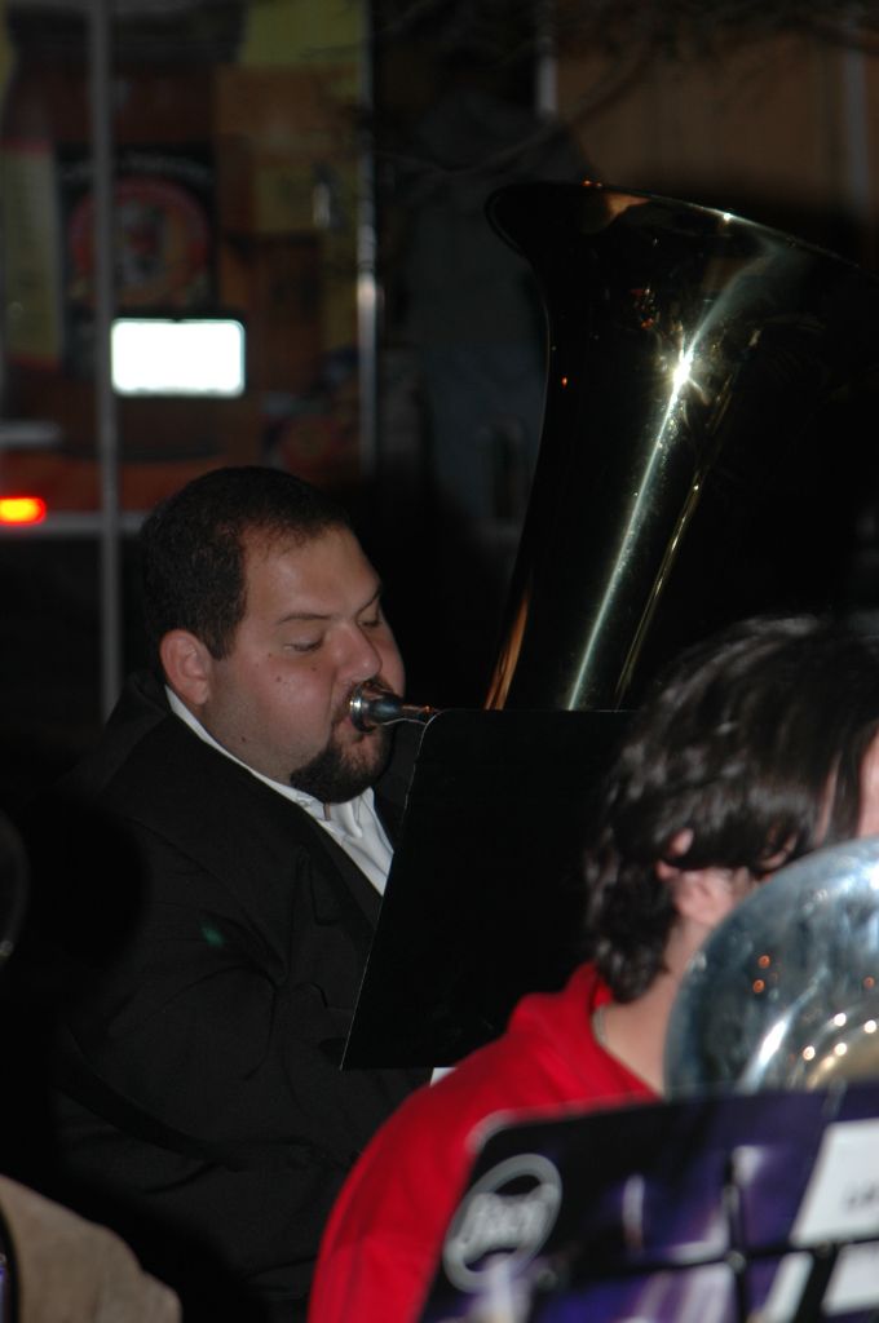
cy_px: 662
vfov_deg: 10.2
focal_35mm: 202
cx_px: 440
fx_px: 7436
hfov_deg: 6.8
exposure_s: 1/60
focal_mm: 135
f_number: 6
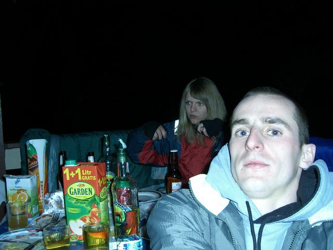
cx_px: 166
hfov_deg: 49.0
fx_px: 366
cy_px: 125
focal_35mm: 38
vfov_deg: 37.7
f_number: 2.7
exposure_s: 1/60
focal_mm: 6.2
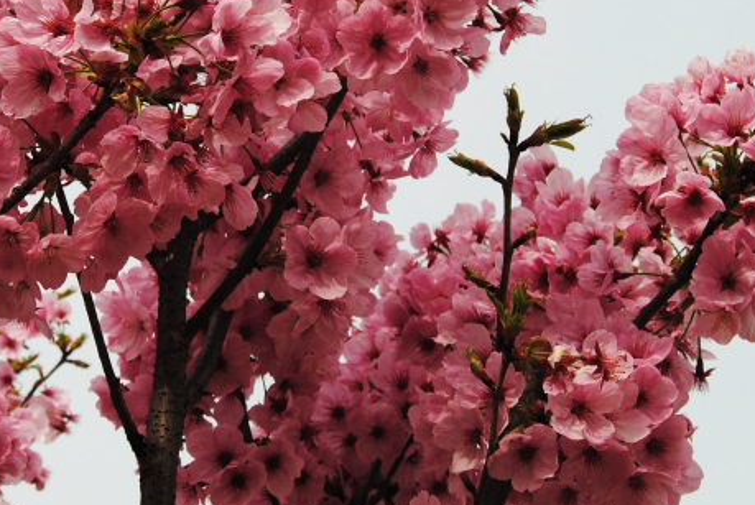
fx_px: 2246
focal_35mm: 107
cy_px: 52
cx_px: 197
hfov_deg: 19.0
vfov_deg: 12.7
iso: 100
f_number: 8
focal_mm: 32
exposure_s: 1/320
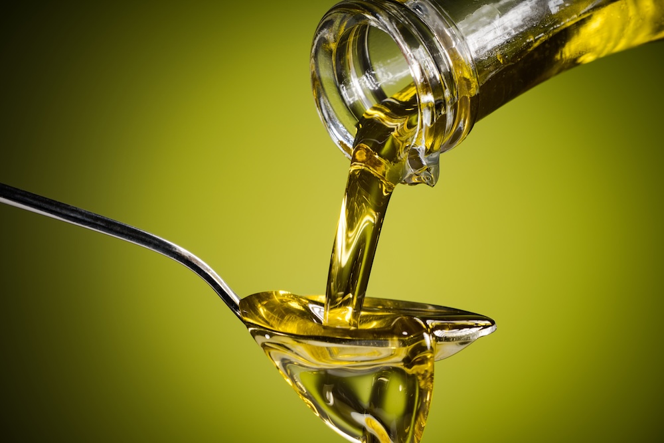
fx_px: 7157
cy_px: 222
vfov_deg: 3.5
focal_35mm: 388
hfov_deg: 5.3
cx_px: 332
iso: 100
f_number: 13
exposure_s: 1/250
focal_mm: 388
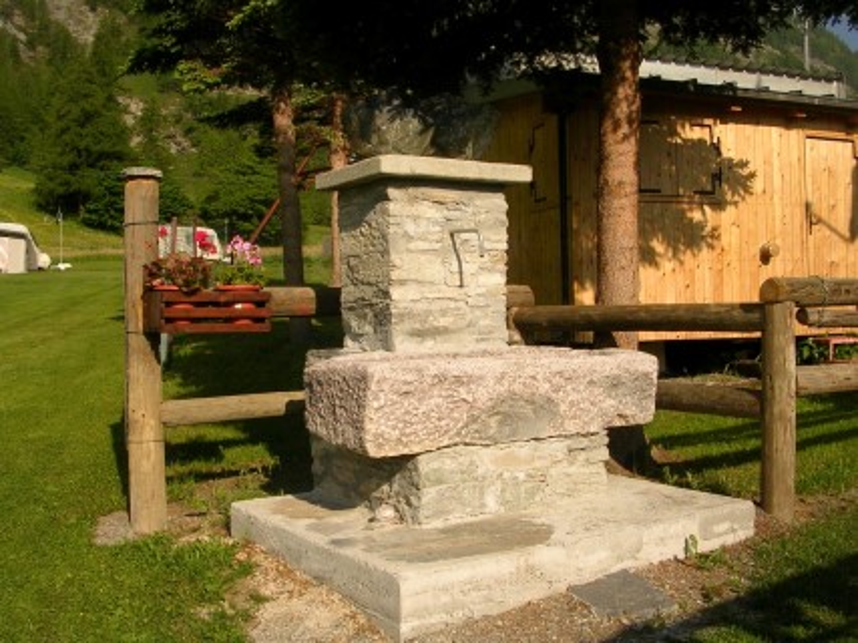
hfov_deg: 49.0
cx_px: 429
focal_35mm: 38
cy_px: 322
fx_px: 942
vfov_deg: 37.7
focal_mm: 5.8
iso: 50
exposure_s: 1/389
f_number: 5.6
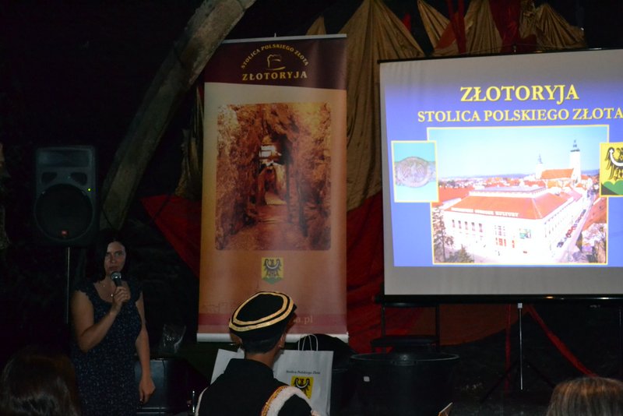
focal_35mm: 60
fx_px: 1039
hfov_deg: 33.4
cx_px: 312
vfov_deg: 22.6
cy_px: 208
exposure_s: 1/60
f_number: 5.3
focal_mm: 40
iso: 3200
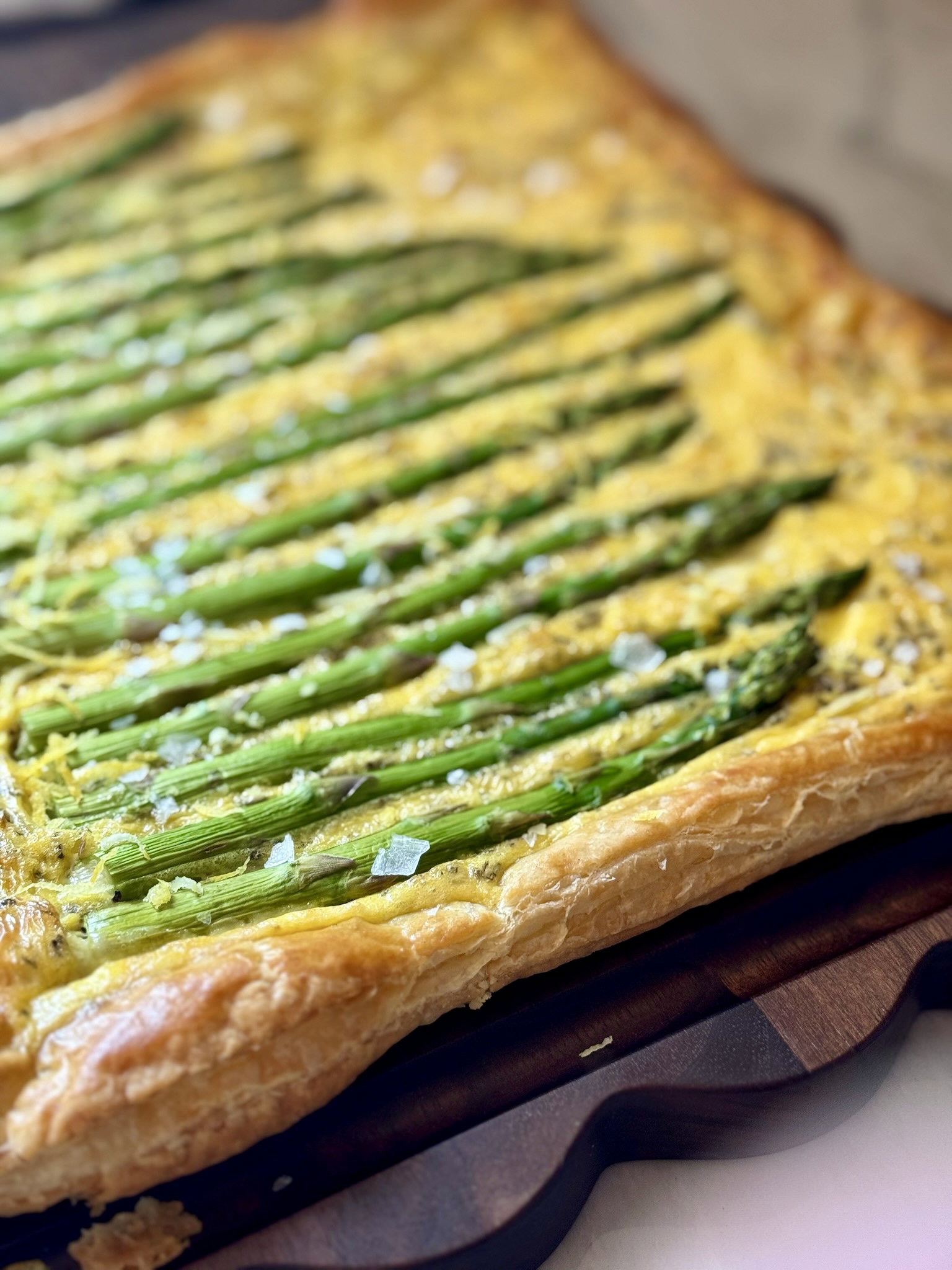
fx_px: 1760
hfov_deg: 30.3
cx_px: 476
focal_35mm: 48
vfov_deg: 39.7
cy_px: 635
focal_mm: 6.76
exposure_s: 1/60
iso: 100
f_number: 1.78
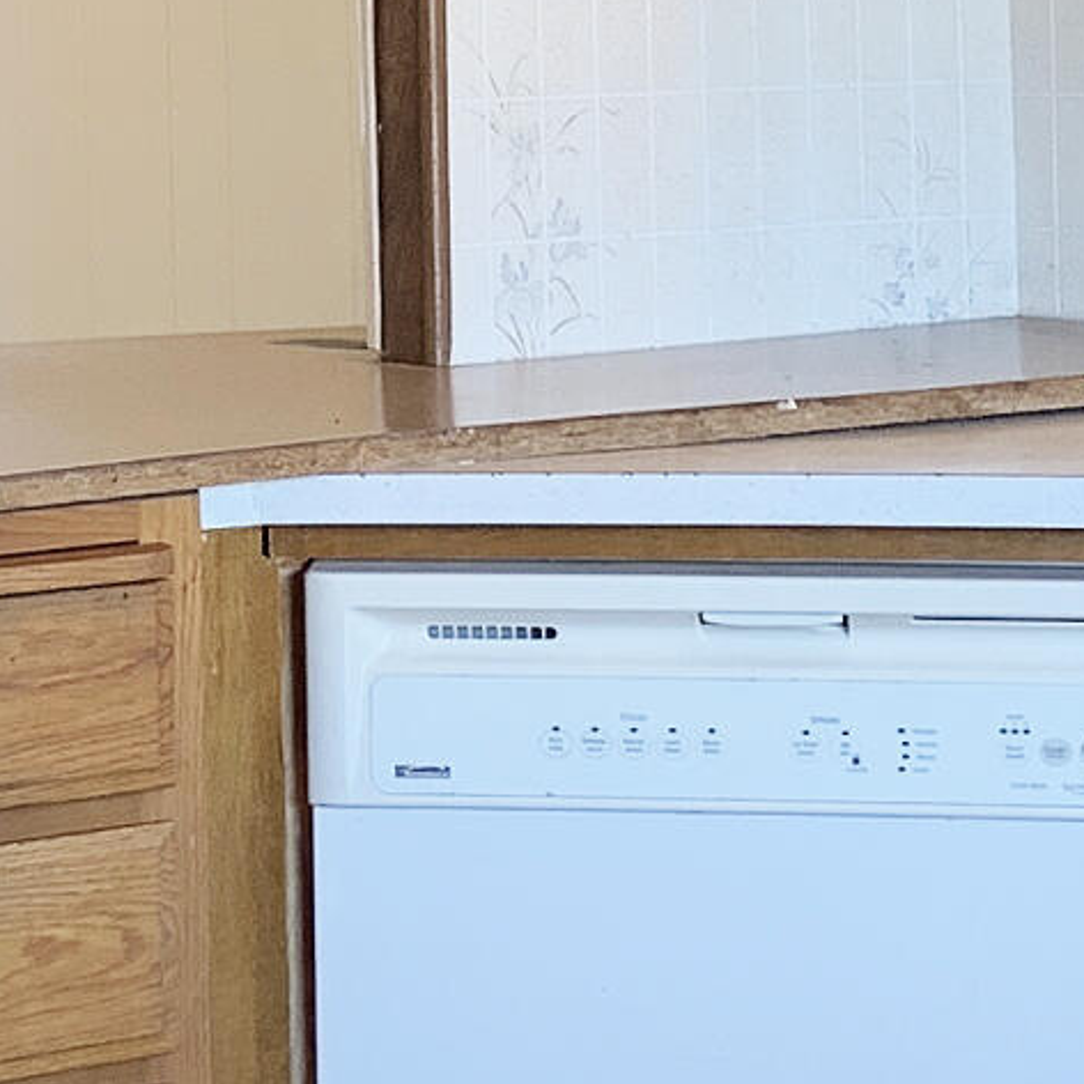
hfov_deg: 11.9
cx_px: 335
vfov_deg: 11.8
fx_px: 5173
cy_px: -39
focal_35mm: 146
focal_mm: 4.25
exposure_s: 1/60
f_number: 1.8
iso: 50
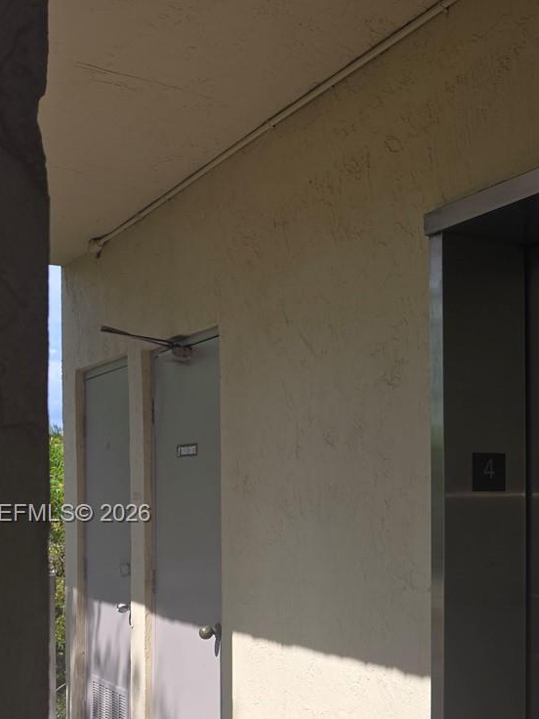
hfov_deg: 26.3
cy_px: 515
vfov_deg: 37.5
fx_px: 1038
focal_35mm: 50
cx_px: 628
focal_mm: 6.3
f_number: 1.7
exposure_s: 1/624
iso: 12
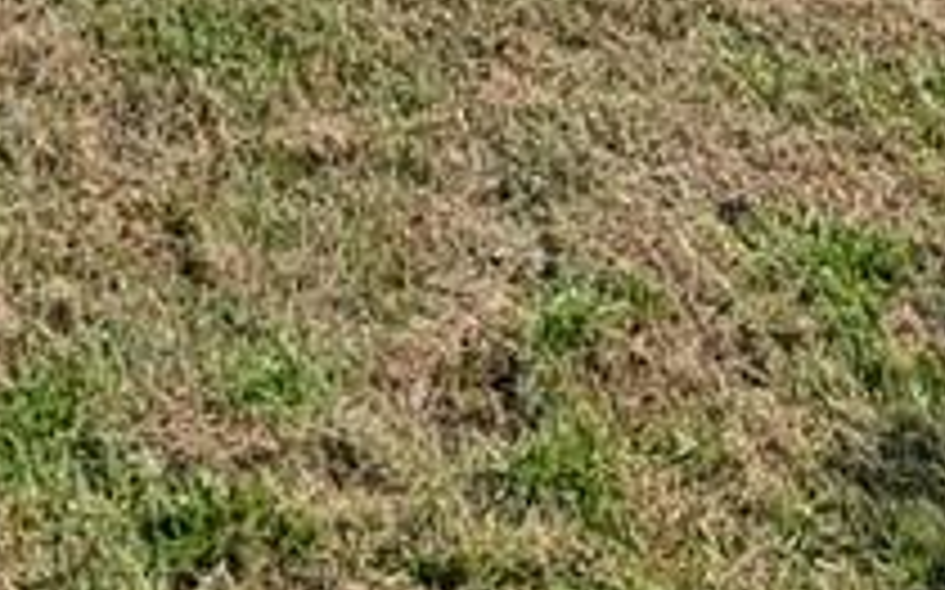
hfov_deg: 29.5
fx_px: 1725
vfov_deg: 11.7
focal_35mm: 67
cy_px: -1121
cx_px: 115
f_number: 2.2
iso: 45
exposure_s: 1/5128
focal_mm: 1.95
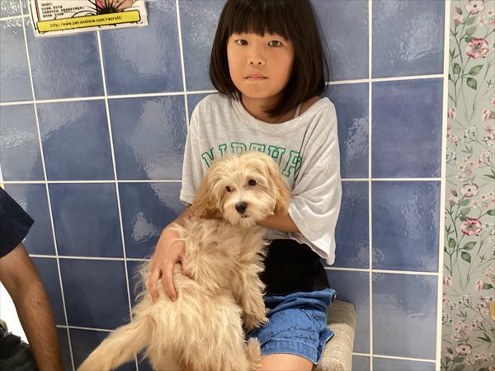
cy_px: 186
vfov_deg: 45.4
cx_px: 248
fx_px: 443
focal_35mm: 31
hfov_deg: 58.4
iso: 250
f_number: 2.4
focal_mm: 3.3
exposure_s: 1/60
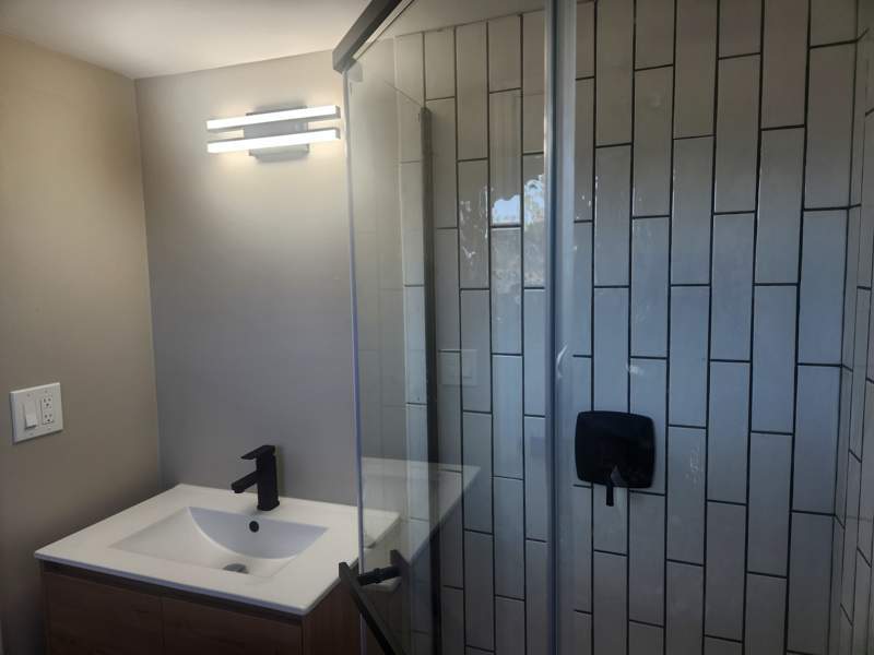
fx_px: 581
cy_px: 328
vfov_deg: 58.9
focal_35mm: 23
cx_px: 437
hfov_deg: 73.9
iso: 40
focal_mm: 5.4
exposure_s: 1/120
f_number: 1.8
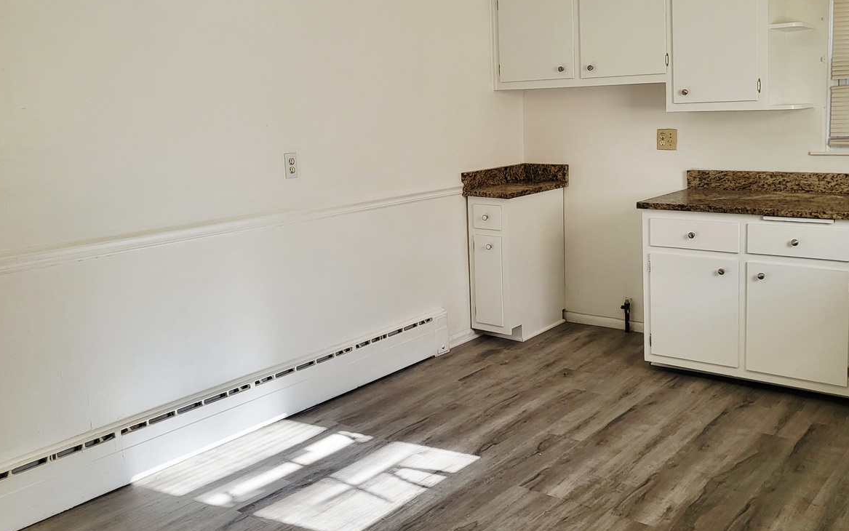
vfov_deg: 37.2
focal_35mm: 34
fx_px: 787
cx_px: 482
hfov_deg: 56.5
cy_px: 223
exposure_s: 1/120
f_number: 1.8
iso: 80
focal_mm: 4.25
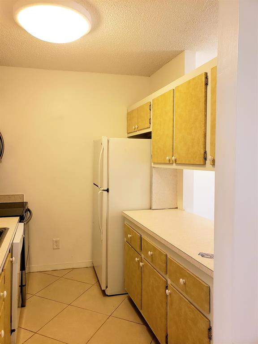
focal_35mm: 26
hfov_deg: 53.1
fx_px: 258
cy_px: 172
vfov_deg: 67.3
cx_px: 129
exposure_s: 1/30
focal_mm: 4.3
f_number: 2.4
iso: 320
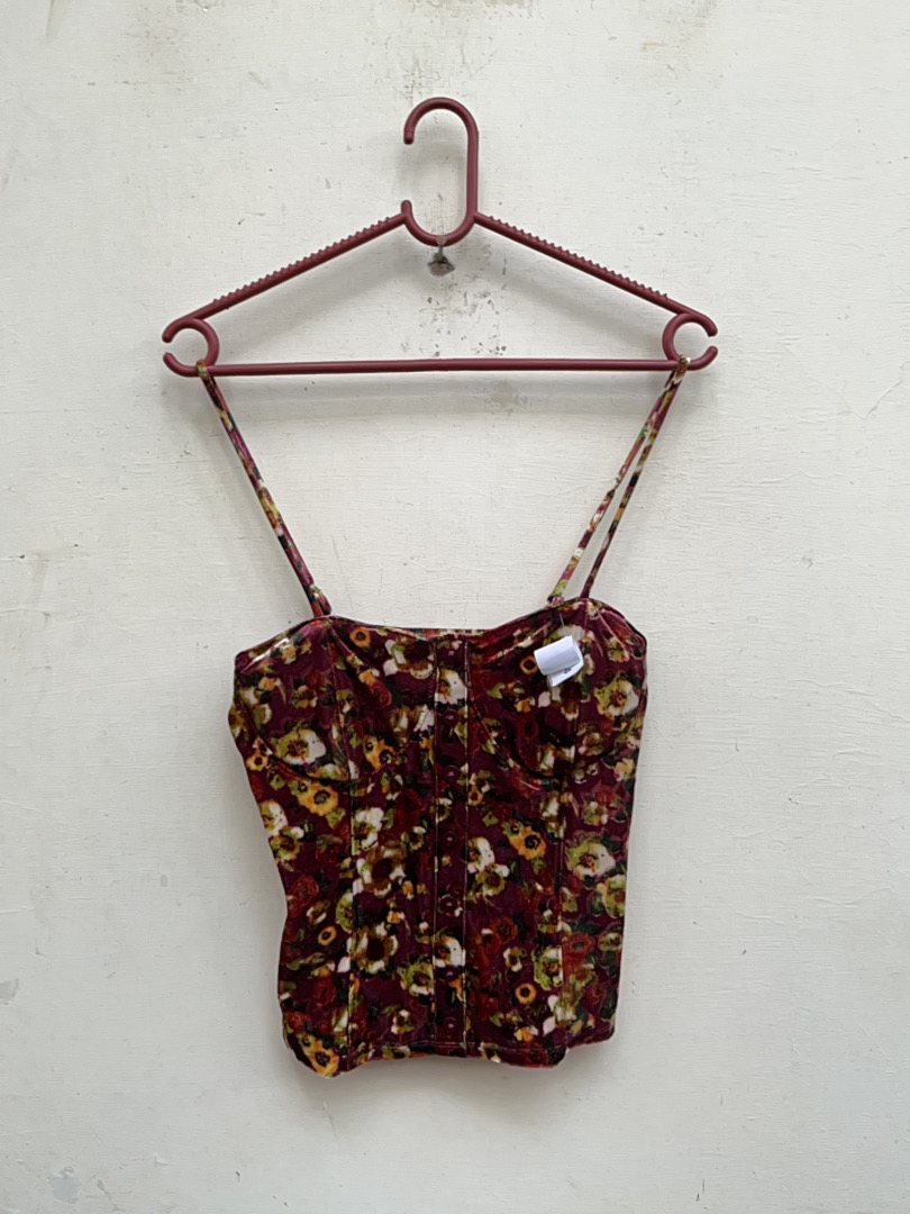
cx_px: 455
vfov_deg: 65.3
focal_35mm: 27
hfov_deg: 51.4
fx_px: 946
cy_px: 607
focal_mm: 5.1
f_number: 1.6
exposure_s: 1/76
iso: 32
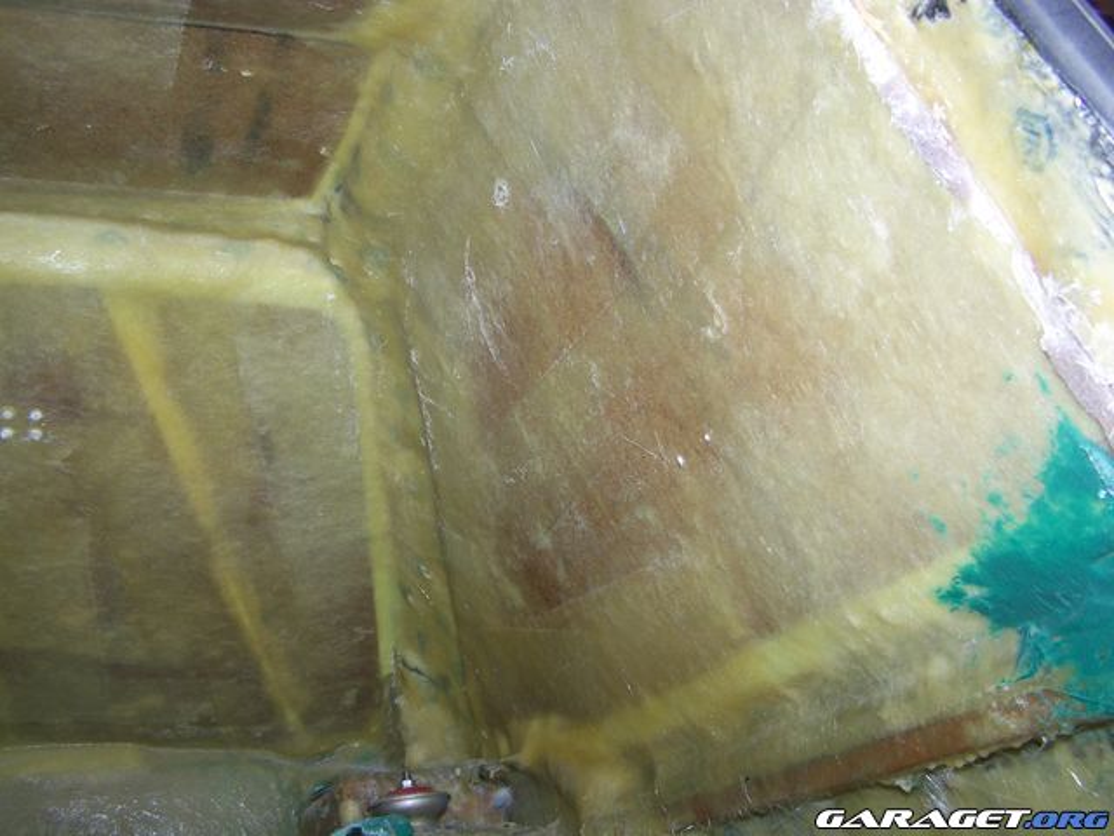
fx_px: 1223
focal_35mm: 38
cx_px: 557
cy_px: 418
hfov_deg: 49.0
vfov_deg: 37.7
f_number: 2.8
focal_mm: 6.3
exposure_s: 1/60
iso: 80
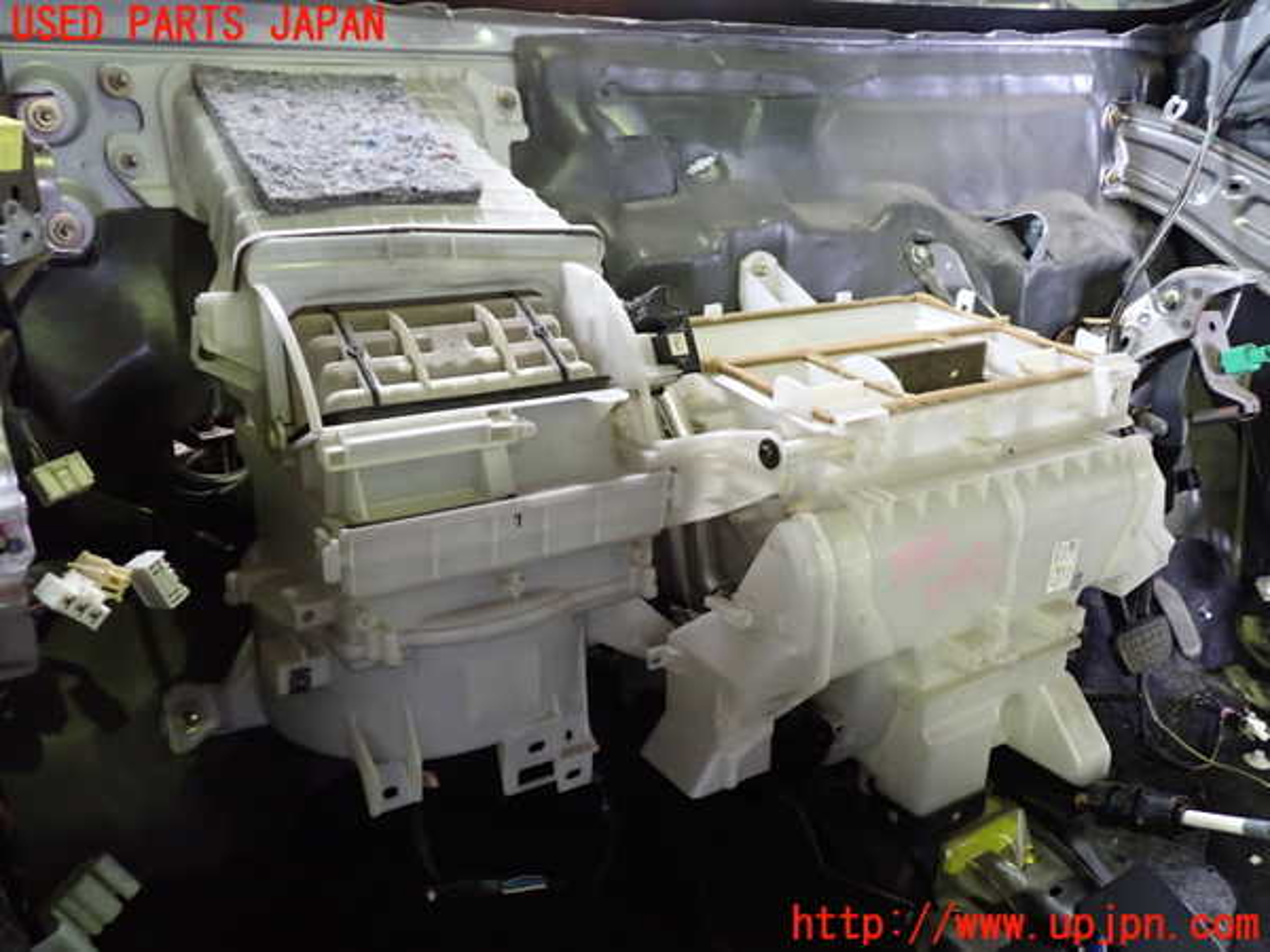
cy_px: 476
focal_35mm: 30
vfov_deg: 46.8
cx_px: 635
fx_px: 1101
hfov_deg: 60.0
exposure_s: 1/30
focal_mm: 5.4
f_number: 2.3
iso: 800
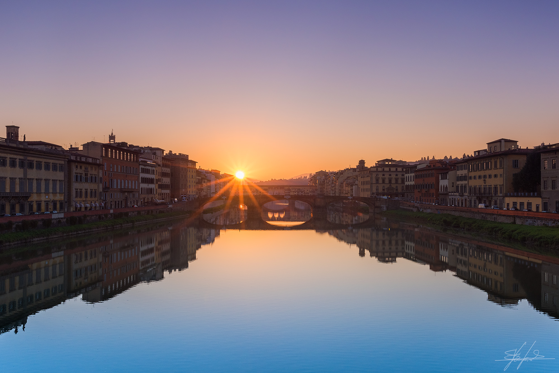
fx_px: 311
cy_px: 186
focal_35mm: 20
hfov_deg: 84.0
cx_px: 280
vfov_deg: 62.0
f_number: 11
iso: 200
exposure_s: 1/25
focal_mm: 20
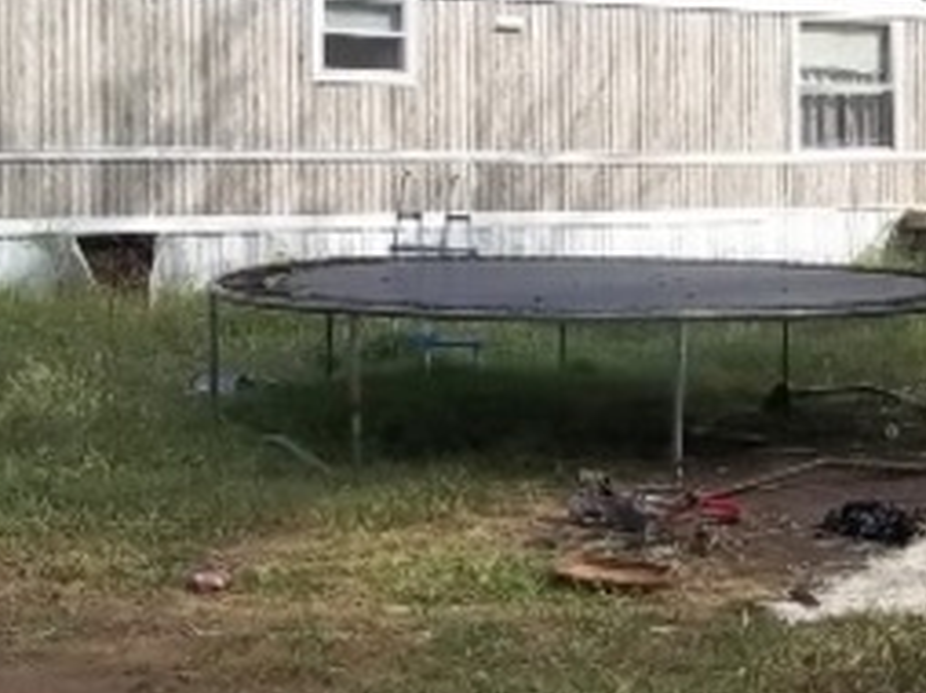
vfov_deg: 23.1
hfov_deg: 30.3
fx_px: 1684
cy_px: 228
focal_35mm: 63
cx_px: 678
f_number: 5.5
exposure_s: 1/160
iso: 80
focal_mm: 5.7
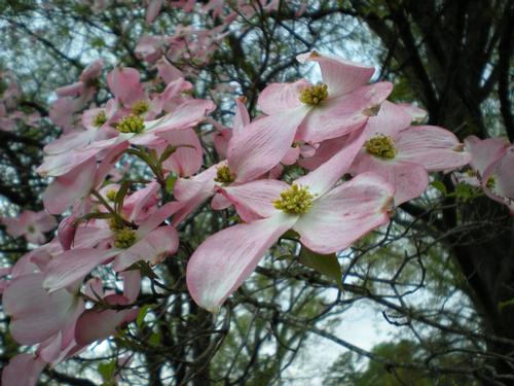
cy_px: 193
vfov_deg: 37.7
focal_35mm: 38
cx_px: 257
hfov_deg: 49.0
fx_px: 564
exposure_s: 1/66.2
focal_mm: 6.3
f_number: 3.1
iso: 187
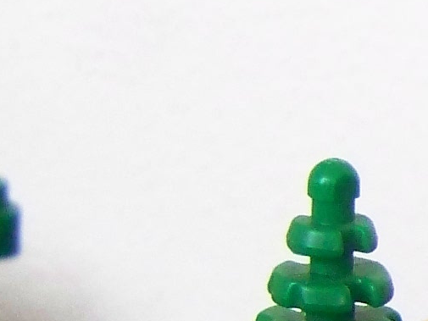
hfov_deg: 7.6
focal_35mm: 231
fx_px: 2857
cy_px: 300
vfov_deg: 6.4
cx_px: 1242
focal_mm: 6.3
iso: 250
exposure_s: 1/60
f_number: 2.8
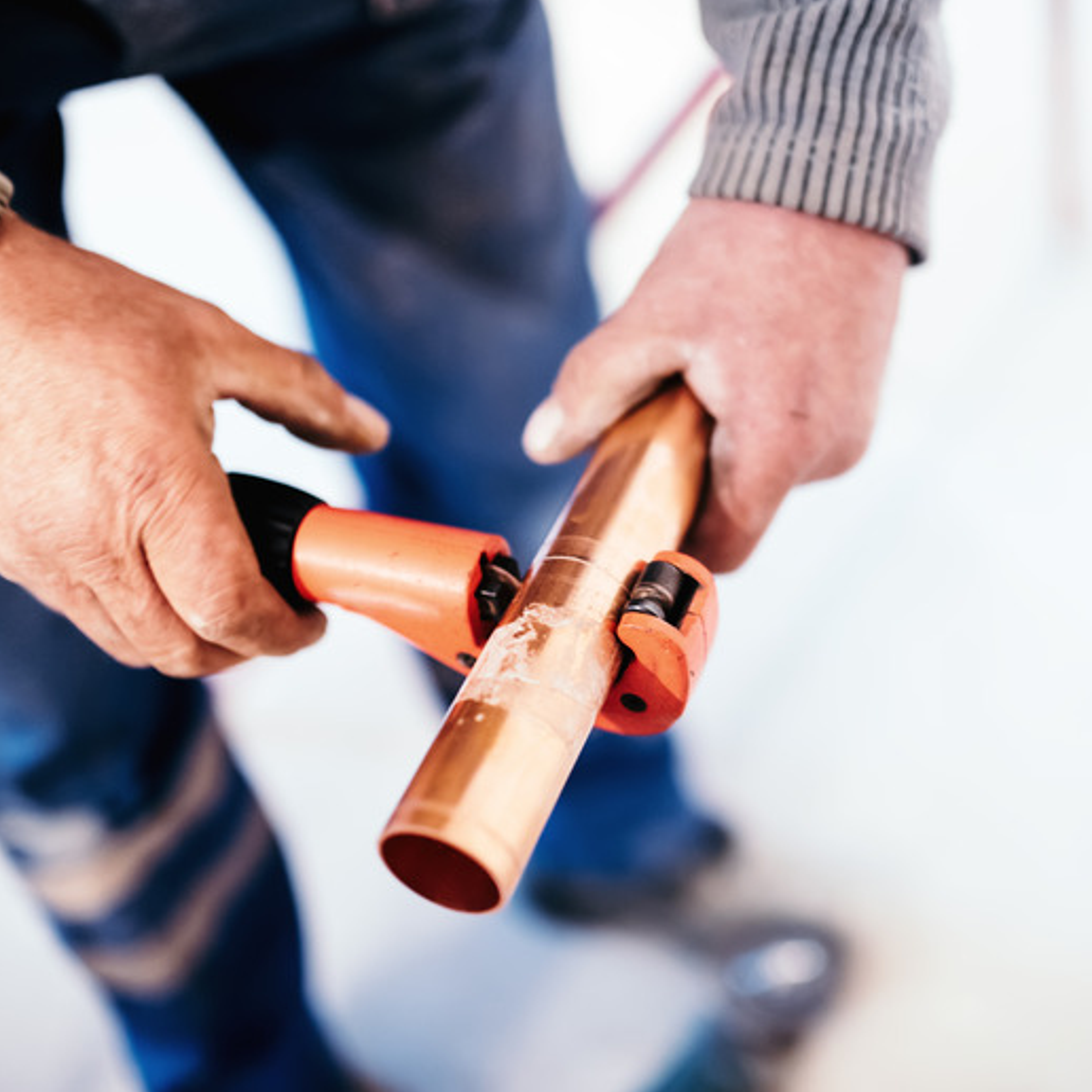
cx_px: 671
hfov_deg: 37.4
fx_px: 1606
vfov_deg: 37.6
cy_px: 544
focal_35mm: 45
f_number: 1.4
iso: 1000
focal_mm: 35
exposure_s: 1/160
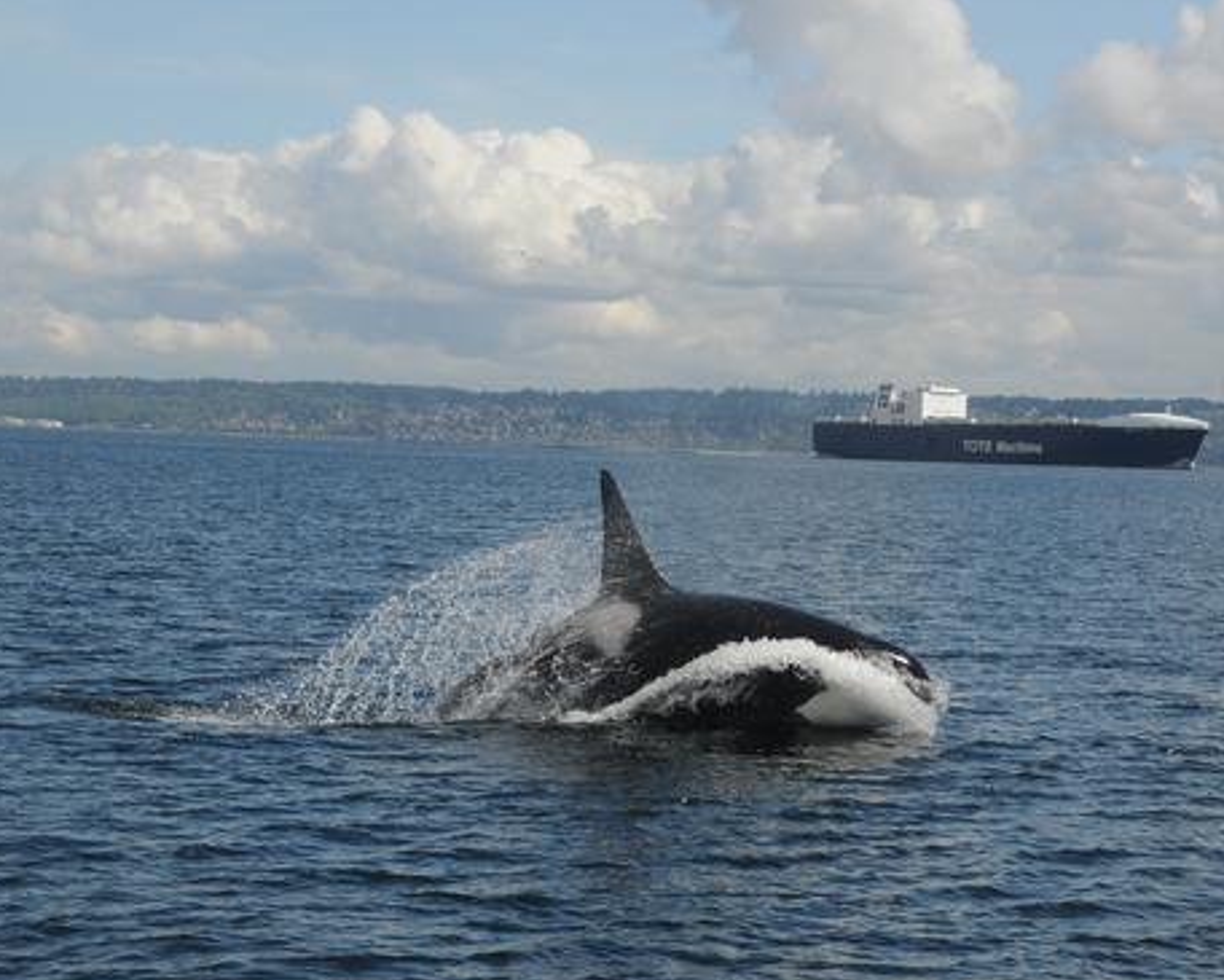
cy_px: 571
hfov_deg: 20.1
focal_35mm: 95
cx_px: 795
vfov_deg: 16.2
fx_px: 3442
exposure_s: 1/1000
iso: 400
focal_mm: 44
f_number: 10
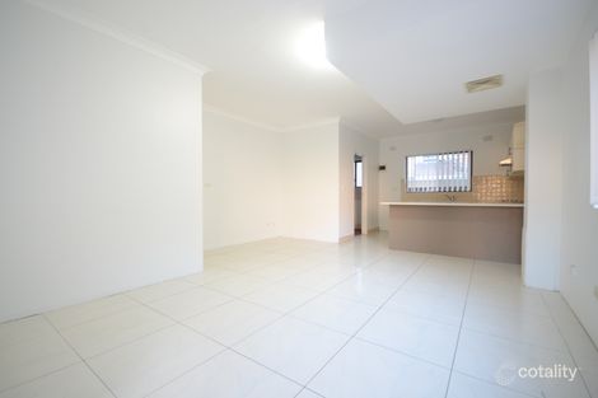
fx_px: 249
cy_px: 199
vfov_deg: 77.3
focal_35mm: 15
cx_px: 299
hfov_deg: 100.4
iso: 800
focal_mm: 10
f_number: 6.3
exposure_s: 1/20
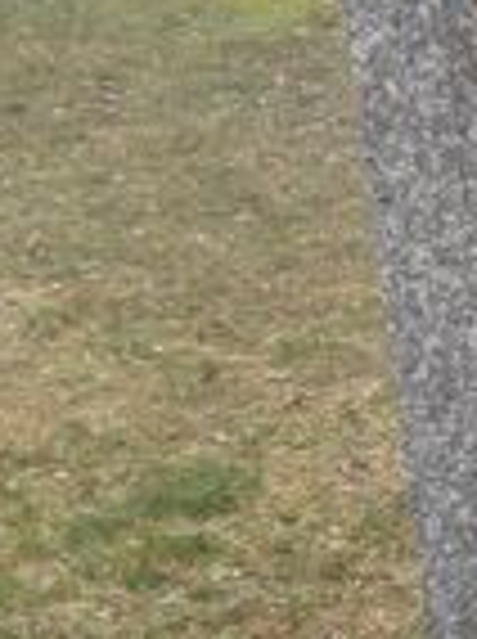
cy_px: 290
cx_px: 963
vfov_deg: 15.5
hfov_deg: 10.6
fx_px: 2340
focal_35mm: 127
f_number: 4
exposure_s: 1/125
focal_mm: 4.8
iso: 100
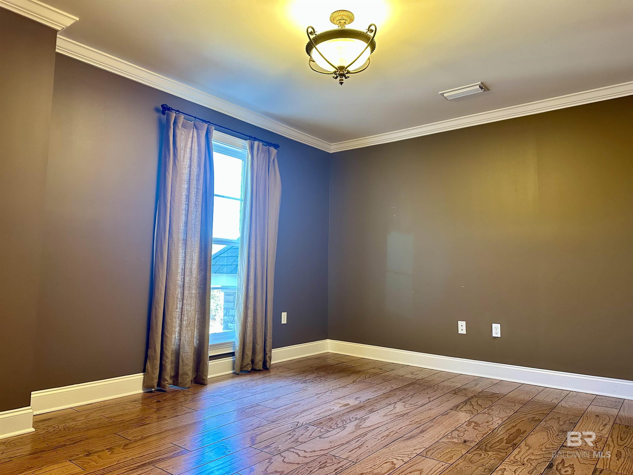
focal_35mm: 24
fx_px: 439
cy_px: 238
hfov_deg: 71.6
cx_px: 316
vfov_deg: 56.8
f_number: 1.78
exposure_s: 1/60
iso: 200
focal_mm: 6.86
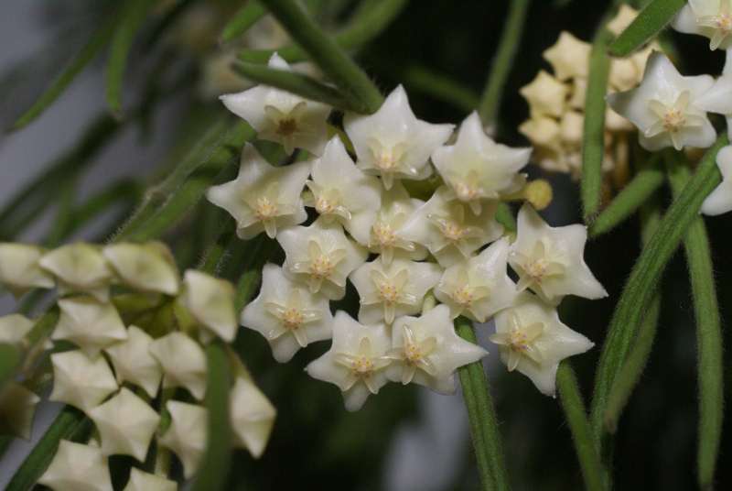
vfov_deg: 18.2
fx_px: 1527
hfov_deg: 27.0
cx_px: 366
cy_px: 246
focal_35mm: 75
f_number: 10
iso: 400
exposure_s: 1/80
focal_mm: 50
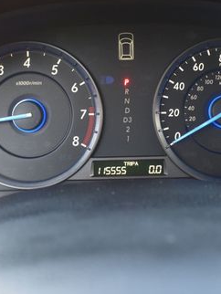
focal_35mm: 63
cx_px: 135
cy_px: 111
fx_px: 536
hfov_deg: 23.3
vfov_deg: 30.6
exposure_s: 1/15
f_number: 6.3
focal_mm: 22
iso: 500
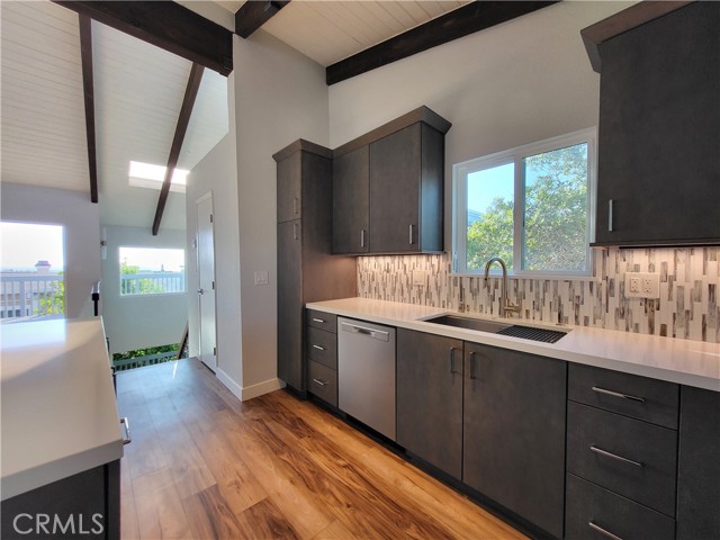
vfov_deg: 89.9
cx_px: 360
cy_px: 270
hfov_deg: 106.2
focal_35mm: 13
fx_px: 270
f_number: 2.2
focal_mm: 1.74
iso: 40
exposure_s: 1/60
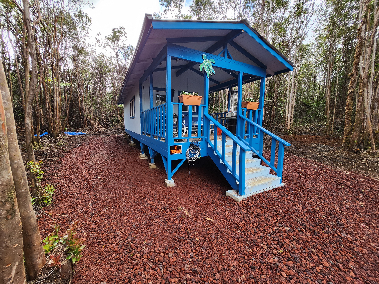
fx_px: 142
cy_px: 142
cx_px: 190
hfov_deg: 106.2
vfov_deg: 89.9
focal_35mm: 13
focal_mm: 1.74
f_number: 2.2
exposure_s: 1/120
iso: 32
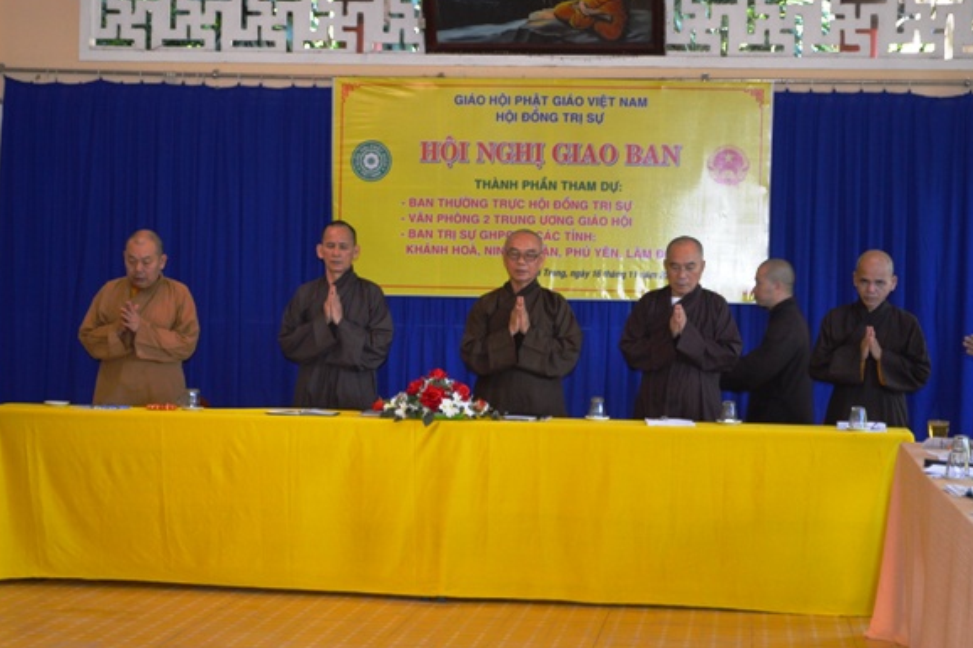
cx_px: 473
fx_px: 2243
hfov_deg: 24.5
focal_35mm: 83
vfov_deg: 16.4
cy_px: 340
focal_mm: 50
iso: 800
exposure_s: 1/60
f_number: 5.6
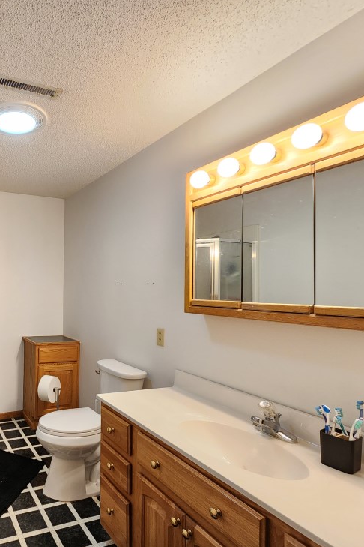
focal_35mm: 19
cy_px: 285
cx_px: 31
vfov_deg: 86.9
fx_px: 288
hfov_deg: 55.2
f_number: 2.2
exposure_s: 1/60
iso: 250
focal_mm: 2.2
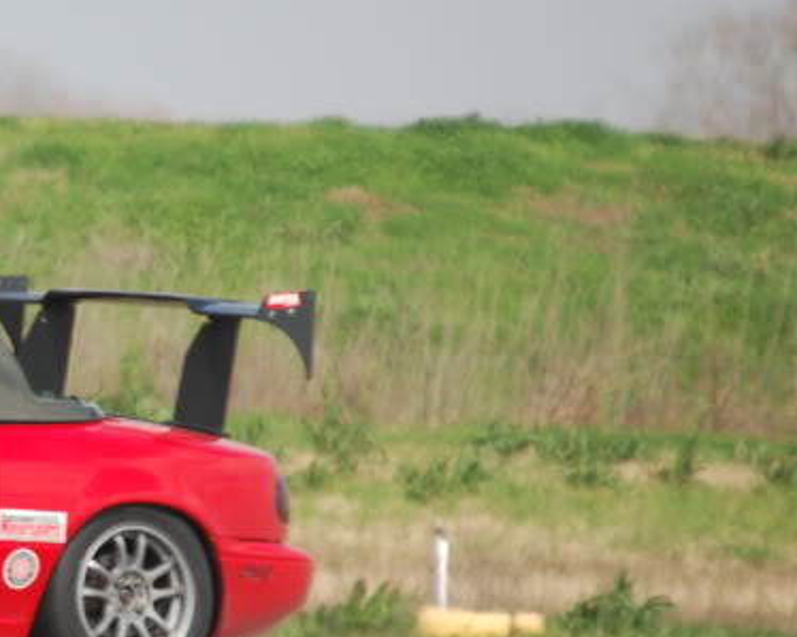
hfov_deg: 1.2
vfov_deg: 1.0
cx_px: -223
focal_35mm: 1615
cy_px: 381
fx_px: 38085
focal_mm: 420
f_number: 6.3
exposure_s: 1/1250
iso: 400
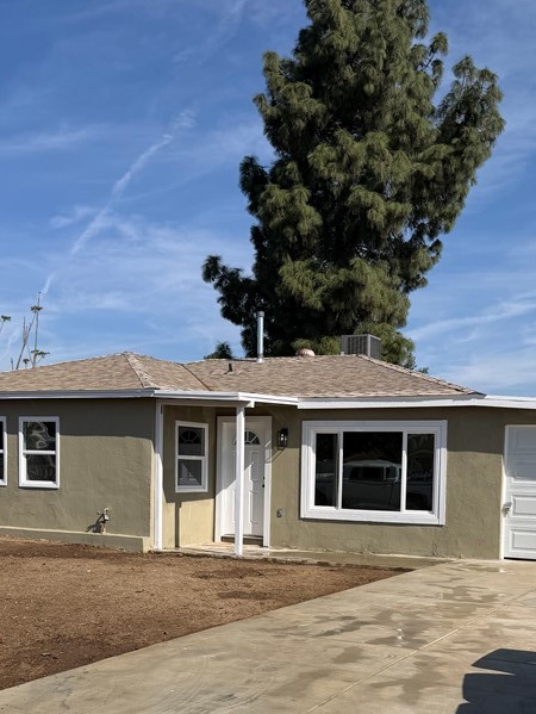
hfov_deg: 34.9
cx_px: 354
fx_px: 846
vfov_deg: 44.4
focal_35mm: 41
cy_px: 526
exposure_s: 1/6711
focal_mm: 6.76
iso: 80
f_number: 1.78
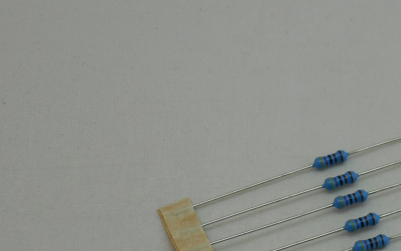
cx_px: 347
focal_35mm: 191
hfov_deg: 10.9
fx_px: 2087
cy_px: 187
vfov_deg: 6.9
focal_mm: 15.9
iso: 110
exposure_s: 1/60
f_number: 5.6
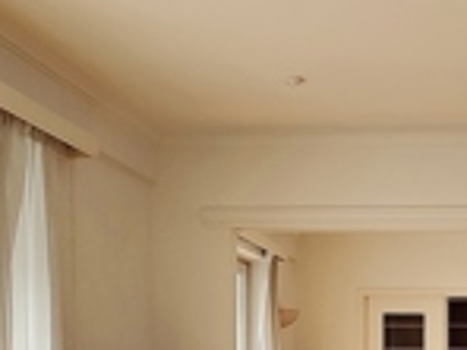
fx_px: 877
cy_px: 388
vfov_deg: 21.4
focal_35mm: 65
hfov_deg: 28.3
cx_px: 448
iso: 250
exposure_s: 1/575
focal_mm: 3.5
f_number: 2.2
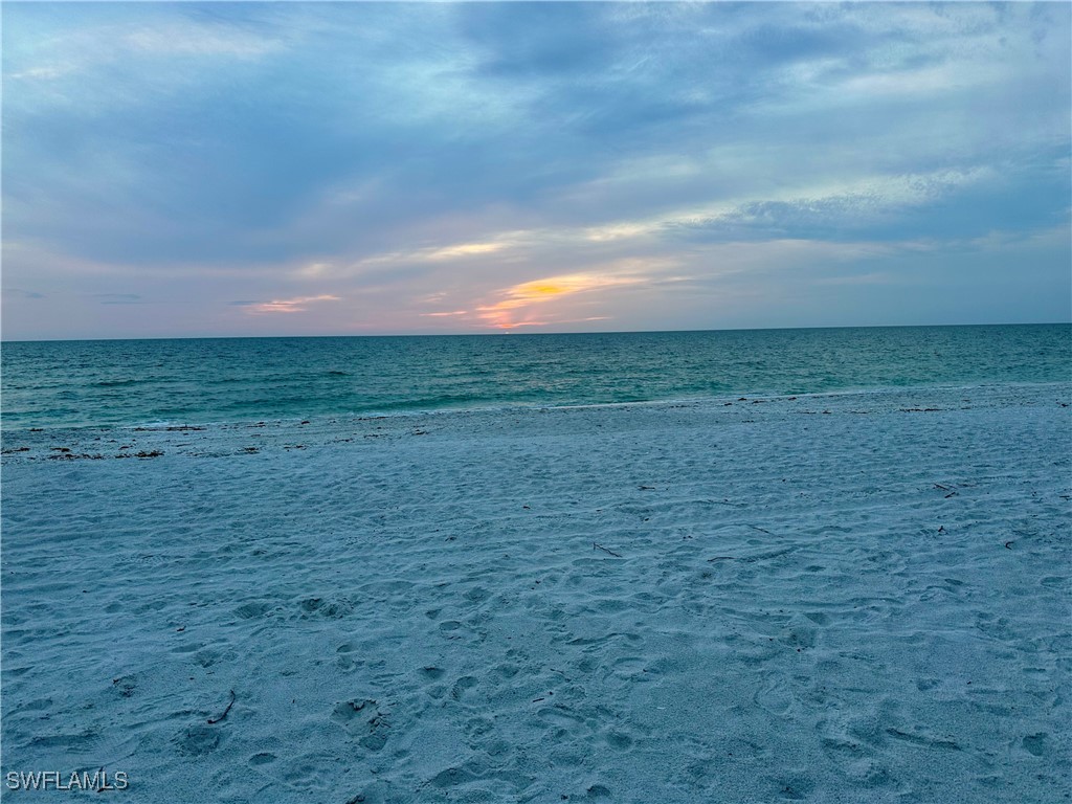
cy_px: 402
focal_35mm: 24
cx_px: 536
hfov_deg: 71.6
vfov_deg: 56.8
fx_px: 743
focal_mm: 6.86
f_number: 1.78
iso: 64
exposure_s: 1/121
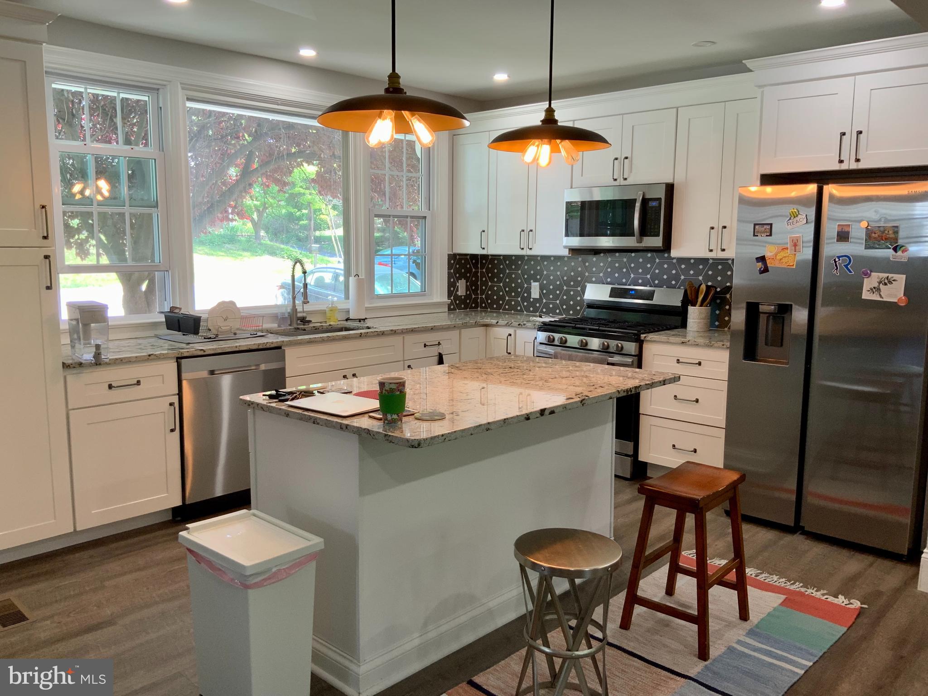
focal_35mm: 29
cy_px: 348
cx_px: 464
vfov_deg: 48.2
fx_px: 777
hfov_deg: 61.7
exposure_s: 1/60
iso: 40
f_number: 1.8
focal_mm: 3
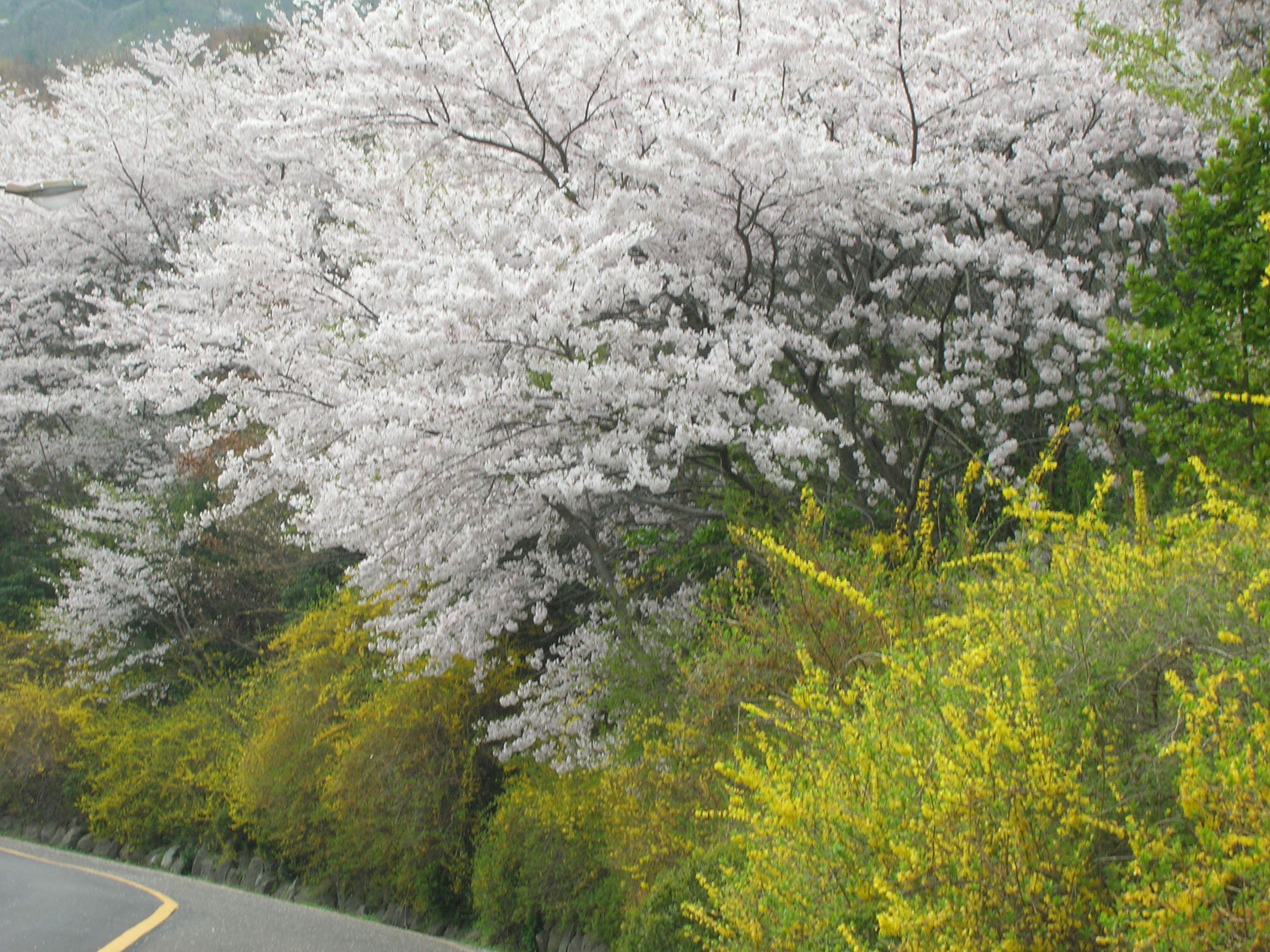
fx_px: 3155
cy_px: 476
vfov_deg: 17.2
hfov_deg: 22.8
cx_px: 635
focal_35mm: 86
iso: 50
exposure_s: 1/65.5
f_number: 7.4
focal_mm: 14.3
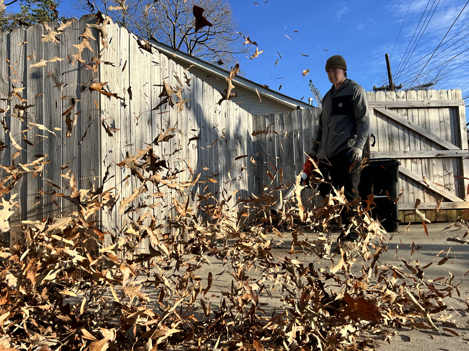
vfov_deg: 53.1
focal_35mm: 26
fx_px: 352
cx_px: 234
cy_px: 176
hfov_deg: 67.3
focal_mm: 5.7
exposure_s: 1/2123
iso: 50
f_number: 1.5
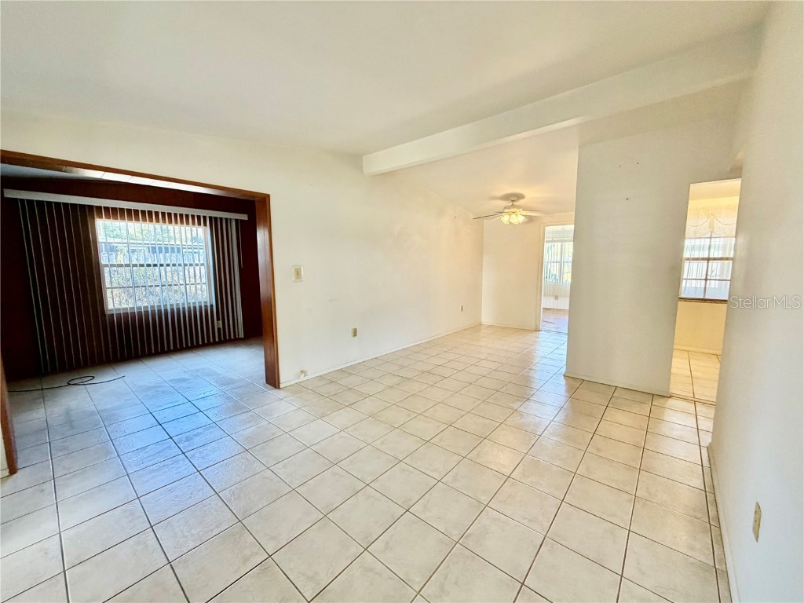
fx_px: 325
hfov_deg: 102.1
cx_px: 402
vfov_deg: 85.7
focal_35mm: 14
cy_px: 302
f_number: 2.2
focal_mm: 2.22
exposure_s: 1/60
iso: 160
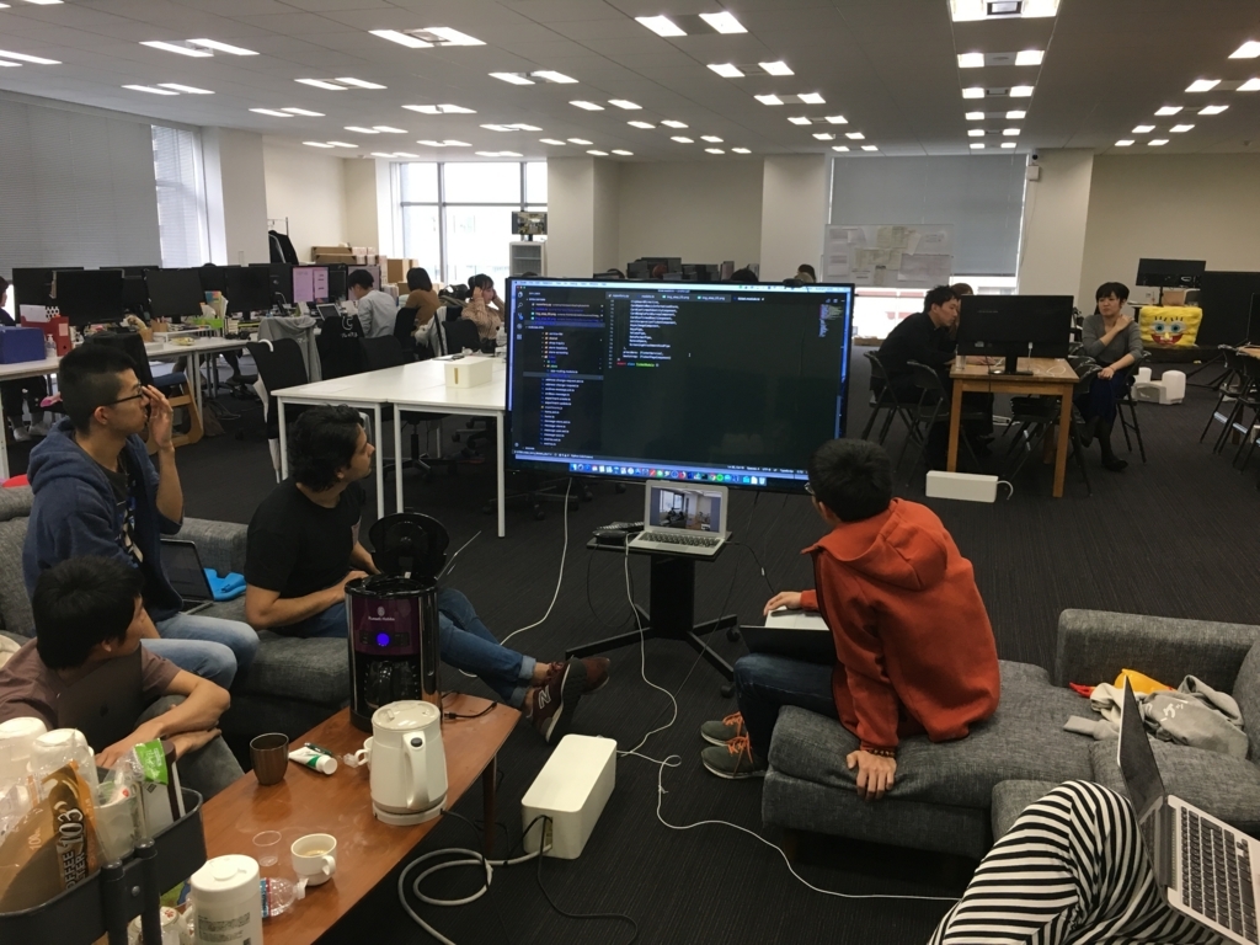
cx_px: 630
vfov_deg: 48.2
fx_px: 1056
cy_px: 472
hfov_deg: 61.7
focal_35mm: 29
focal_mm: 4.15
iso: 40
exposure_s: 1/30
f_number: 2.2
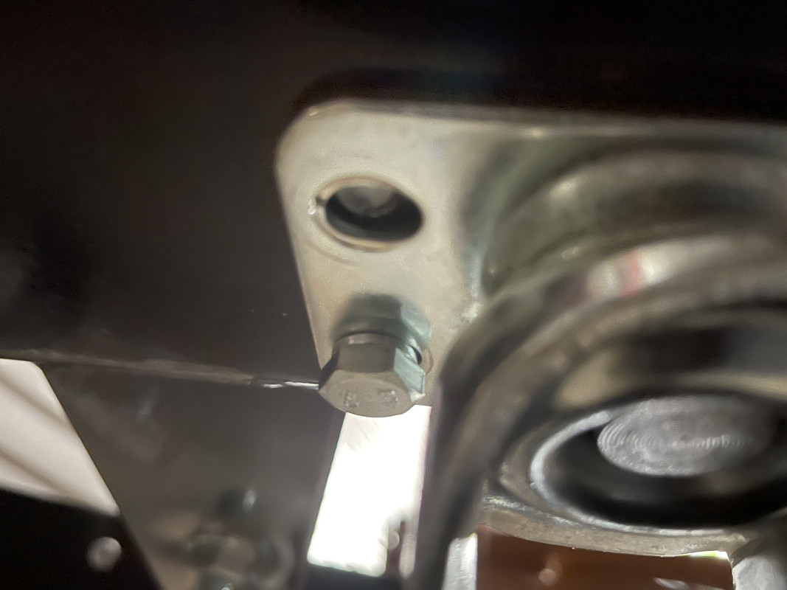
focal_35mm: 26
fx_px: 591
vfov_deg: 53.1
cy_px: 295
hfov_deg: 67.3
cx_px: 394
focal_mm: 5.1
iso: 1250
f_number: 1.6
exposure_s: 1/9
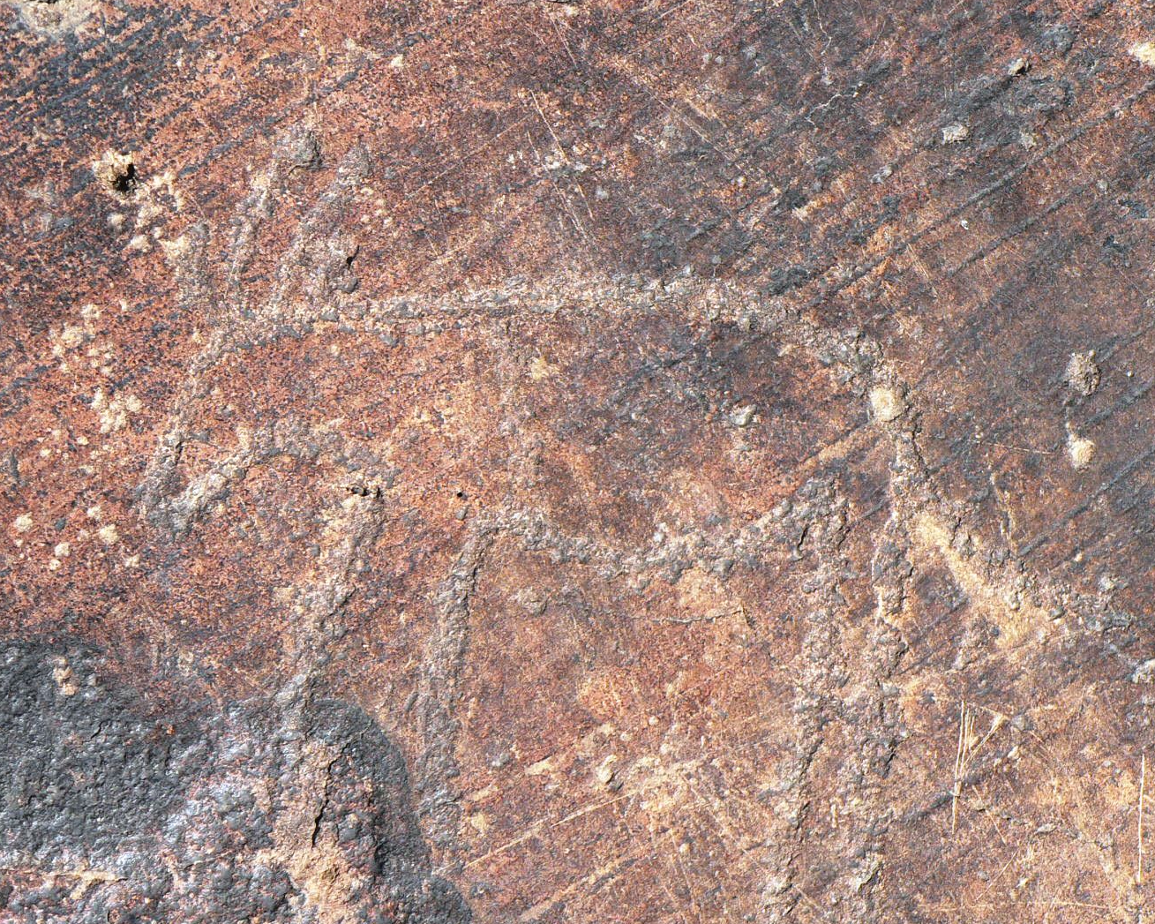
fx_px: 4649
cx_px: 588
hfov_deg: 14.2
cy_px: 469
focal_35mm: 136
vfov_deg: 11.3
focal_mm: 19
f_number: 4
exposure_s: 1/200
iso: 80
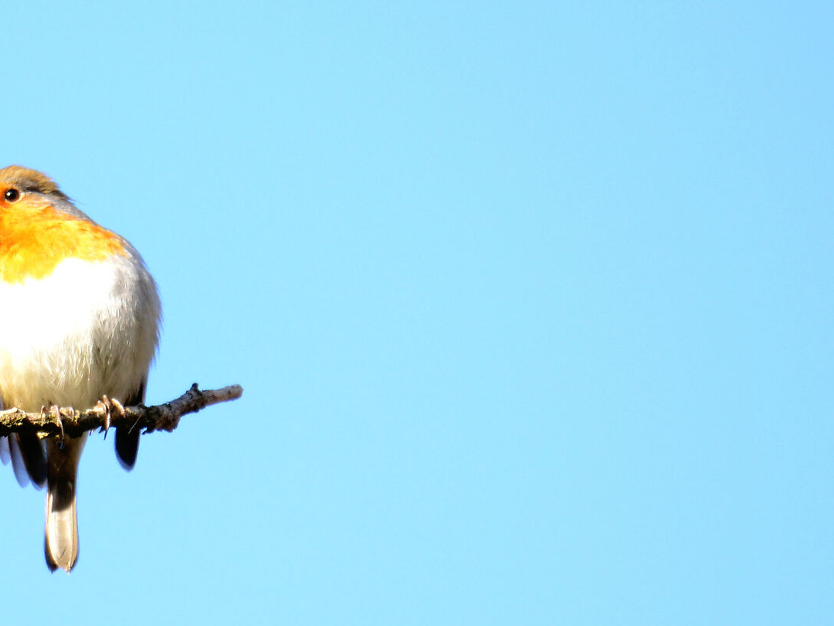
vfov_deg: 0.9
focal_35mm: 1603
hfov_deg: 1.2
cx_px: 97
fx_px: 38621
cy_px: 338
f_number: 5.6
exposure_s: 1/640
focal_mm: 500
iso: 800
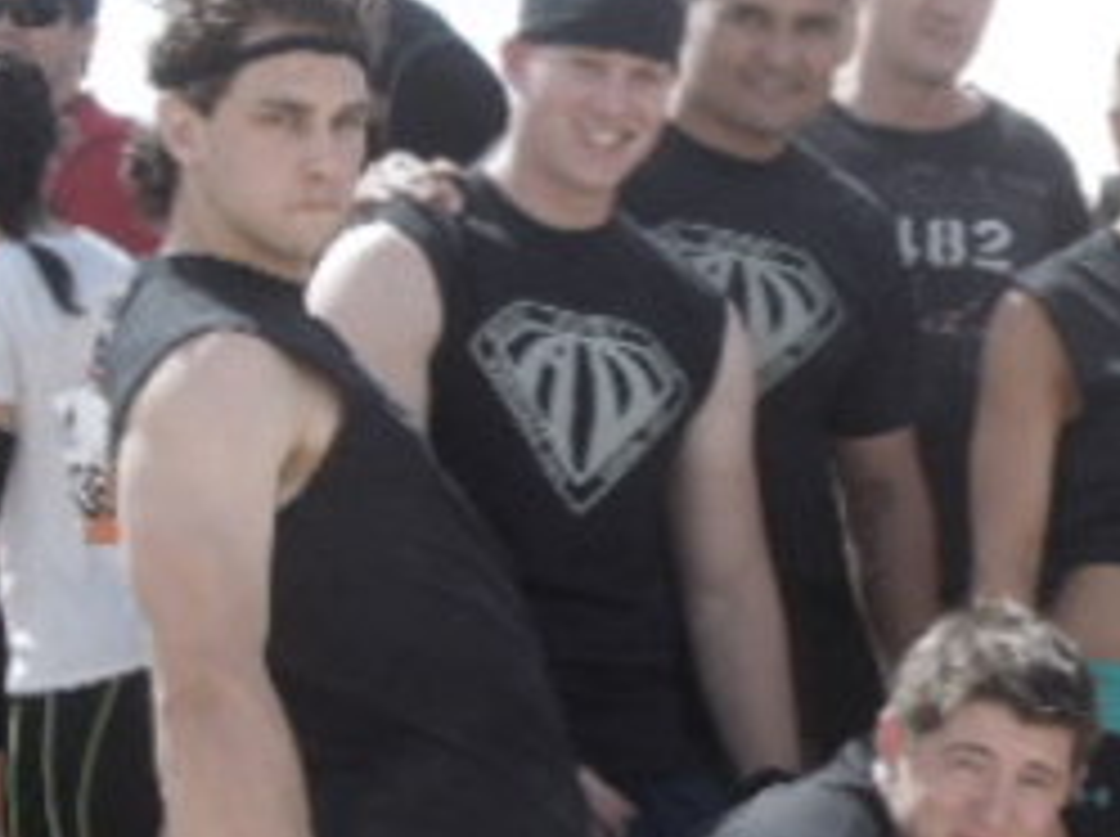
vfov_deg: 10.6
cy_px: 504
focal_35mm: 139
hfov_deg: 13.7
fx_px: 4491
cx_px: 1412
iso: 100
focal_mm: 8.7
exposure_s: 1/500
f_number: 4
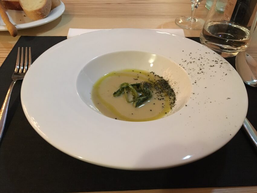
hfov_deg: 61.6
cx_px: 128
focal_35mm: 29
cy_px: 96
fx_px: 215
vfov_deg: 48.2
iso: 400
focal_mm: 4.15
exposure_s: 1/17
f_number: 2.2
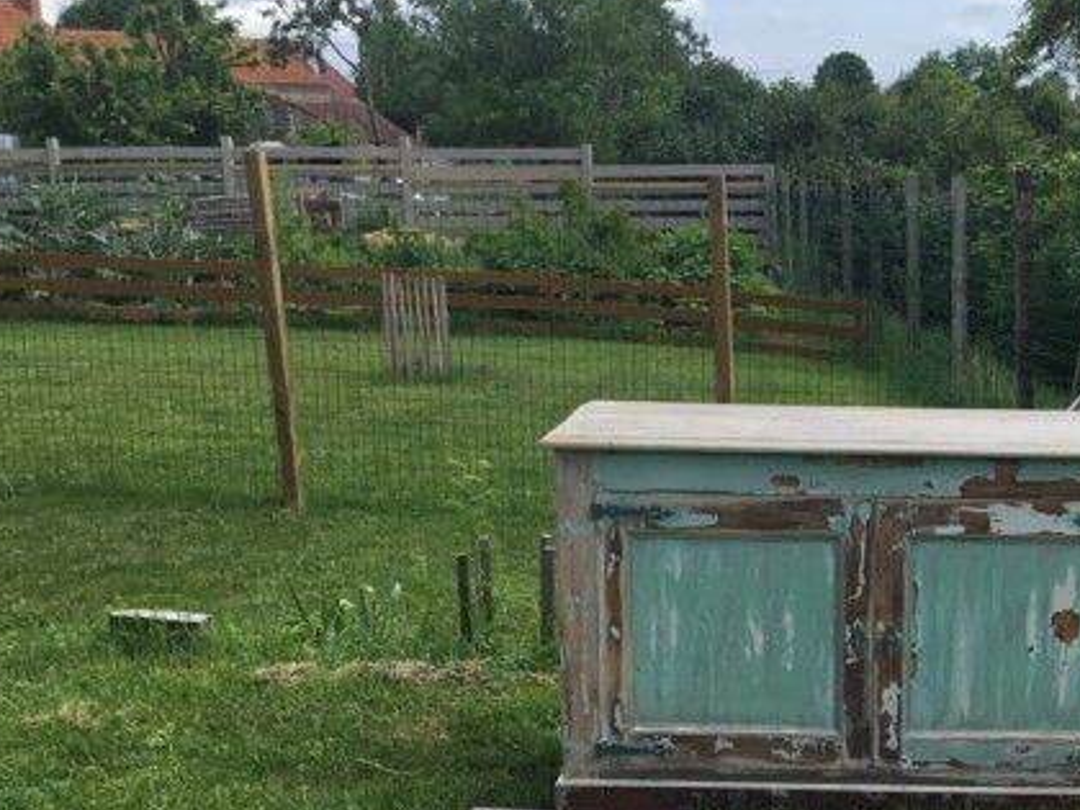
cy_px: 620
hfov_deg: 31.6
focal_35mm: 59
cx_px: 905
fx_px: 1841
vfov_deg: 24.5
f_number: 2.4
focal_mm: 3.3
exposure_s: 1/691
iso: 25
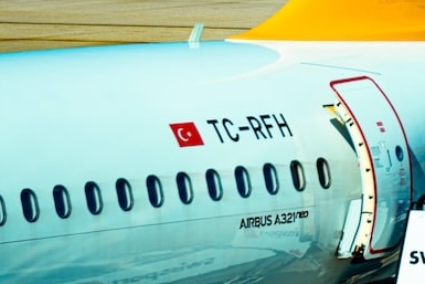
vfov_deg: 2.2
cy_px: -148
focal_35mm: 623
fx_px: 7357
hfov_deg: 3.3
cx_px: 594
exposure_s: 1/500
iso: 100
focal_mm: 200
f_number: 6.3
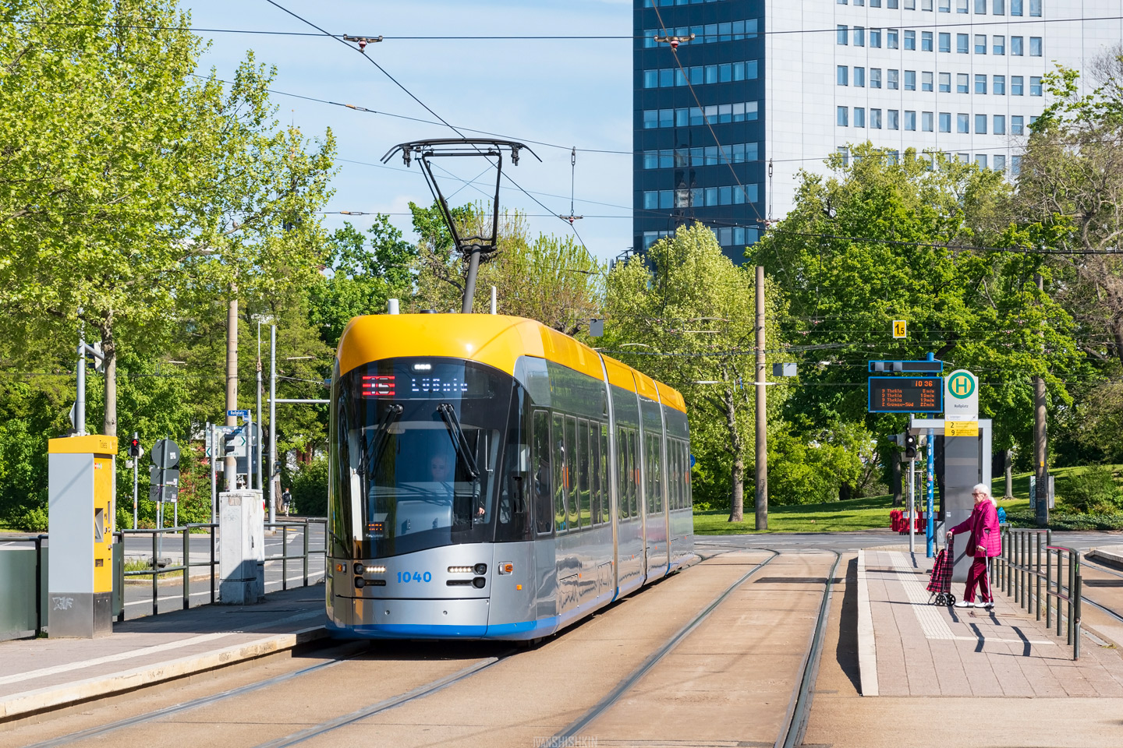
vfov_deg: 13.0
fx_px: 3275
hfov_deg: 19.5
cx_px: 562
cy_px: 374
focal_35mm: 105
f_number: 11
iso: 400
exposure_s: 1/400
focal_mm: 70
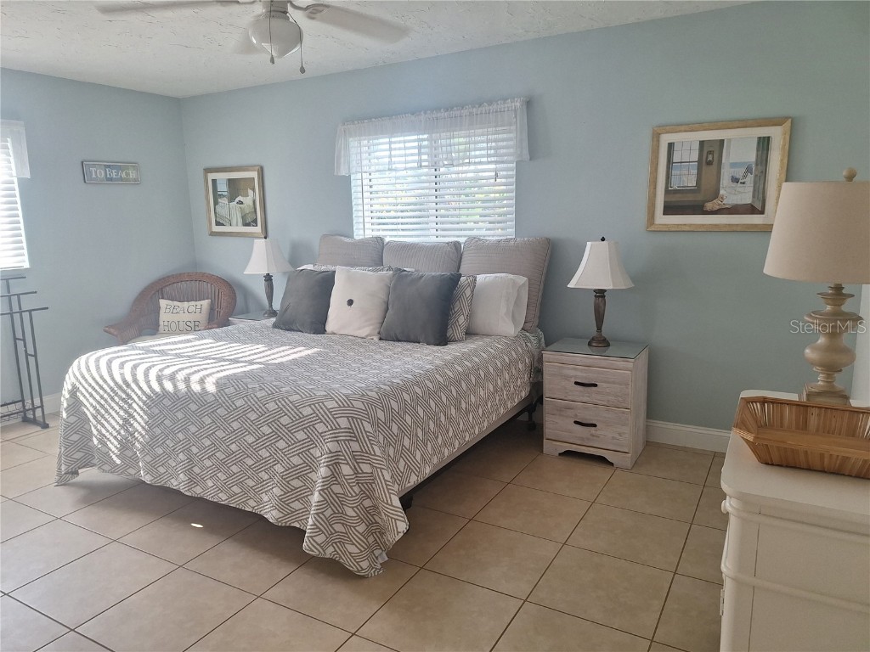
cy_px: 326
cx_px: 435
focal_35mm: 23
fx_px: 578
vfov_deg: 58.9
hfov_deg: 73.9
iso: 40
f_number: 1.8
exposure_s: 1/60
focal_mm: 5.54
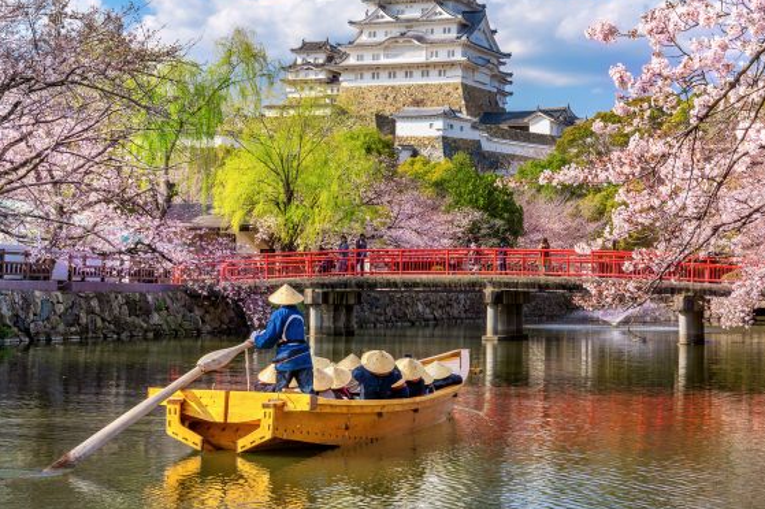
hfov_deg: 27.7
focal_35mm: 73
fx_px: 1550
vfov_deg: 18.6
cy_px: 154
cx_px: 435
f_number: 10
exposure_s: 1/200
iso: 100
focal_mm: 51
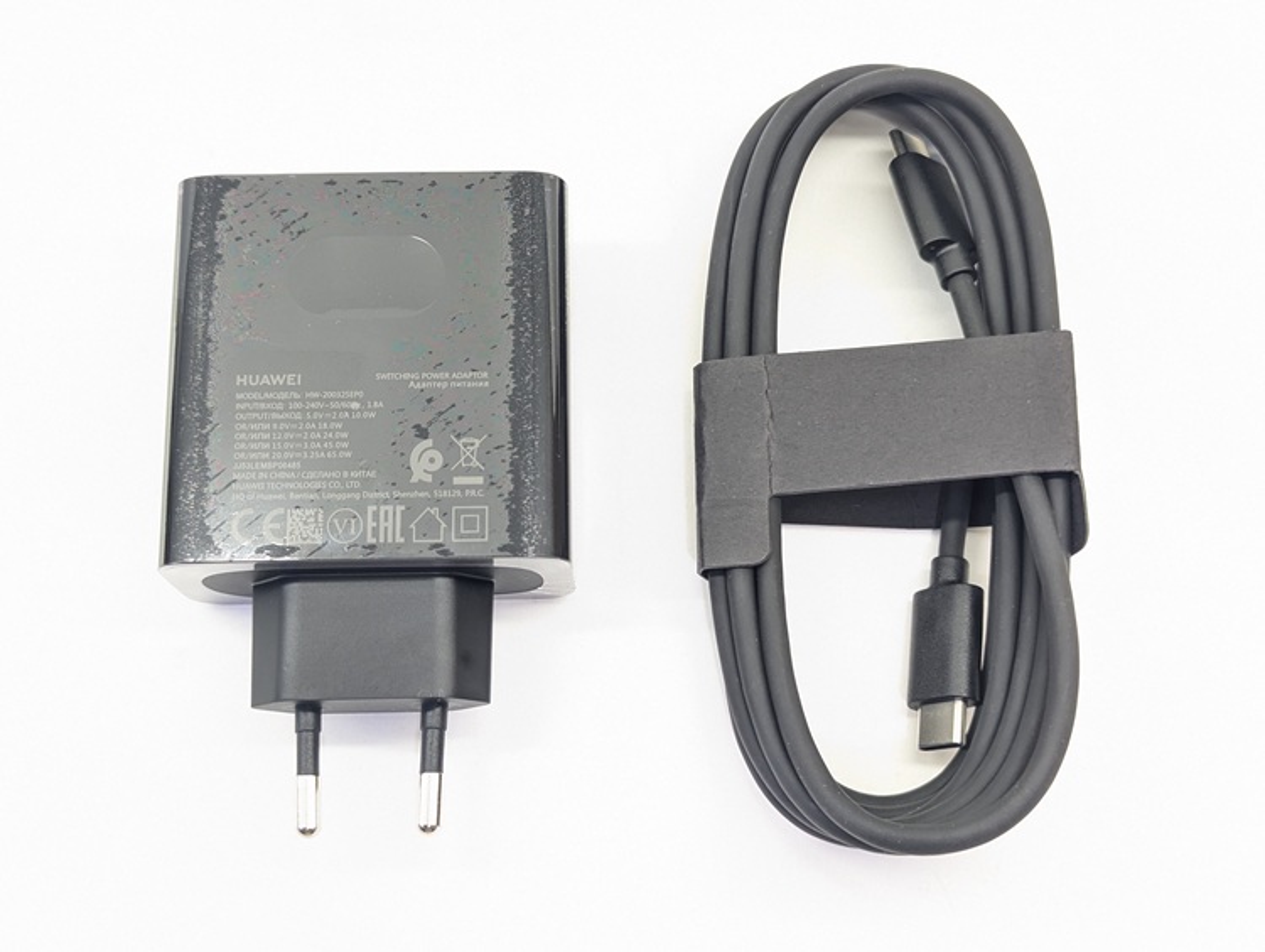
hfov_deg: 39.6
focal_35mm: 48
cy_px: 476
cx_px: 632
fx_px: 1756
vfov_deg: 30.3
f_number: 1.85
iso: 154
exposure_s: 1/90
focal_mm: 6.81
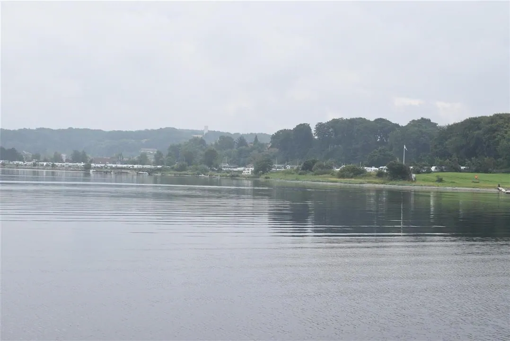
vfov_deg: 21.6
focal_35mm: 63
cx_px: 255
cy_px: 170
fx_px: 893
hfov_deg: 31.9
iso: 200
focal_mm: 42
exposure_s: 1/320
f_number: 9
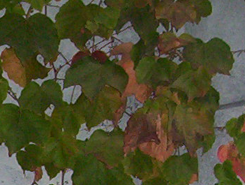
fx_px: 1781
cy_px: 336
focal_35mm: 251
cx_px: -82
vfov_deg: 5.8
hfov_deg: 7.8
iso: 140
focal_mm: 7.1
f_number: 2.97
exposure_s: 1/69.5
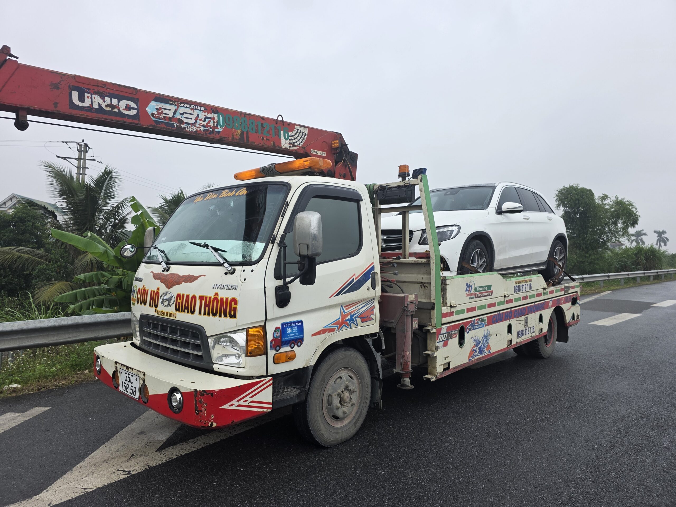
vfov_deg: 58.9
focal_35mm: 23
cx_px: 338
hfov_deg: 73.9
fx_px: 449
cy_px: 254
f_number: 1.7
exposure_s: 1/1978
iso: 80
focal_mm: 6.3
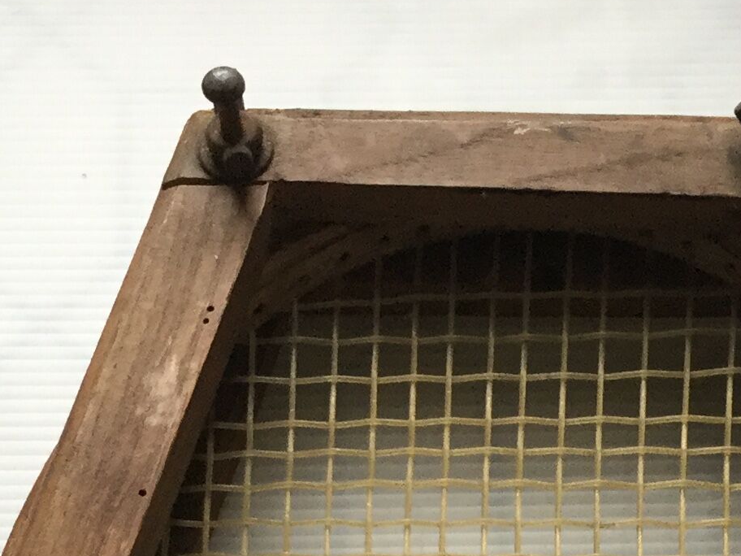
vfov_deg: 12.7
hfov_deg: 17.7
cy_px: 827
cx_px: 493
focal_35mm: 111
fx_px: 2376
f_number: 2.4
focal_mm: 3.3
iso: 80
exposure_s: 1/33
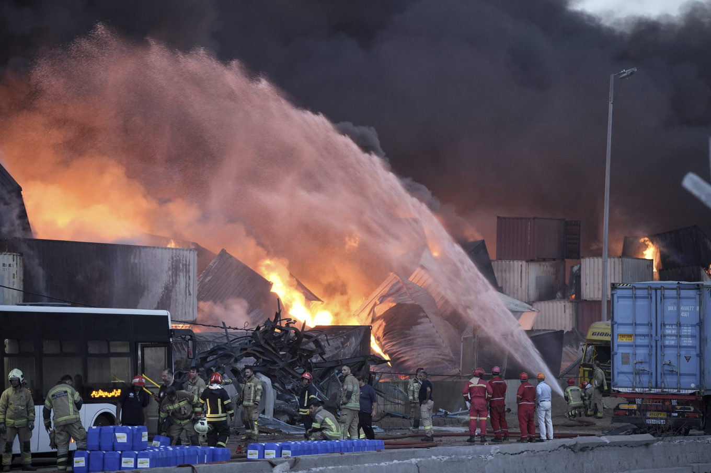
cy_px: 236
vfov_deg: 9.3
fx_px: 2922
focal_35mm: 148
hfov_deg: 13.9
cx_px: 356
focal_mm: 148
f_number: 3.2
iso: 3200
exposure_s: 1/160
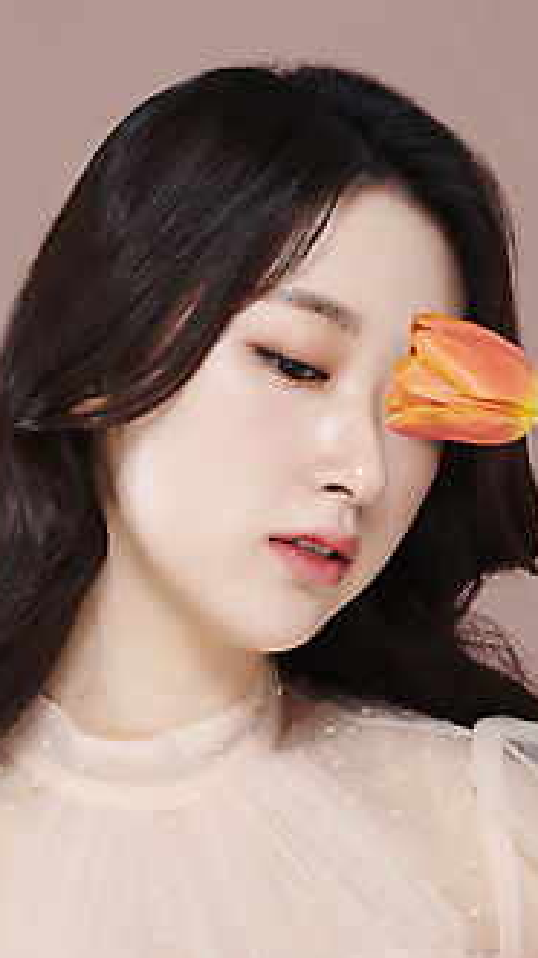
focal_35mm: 133
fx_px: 3376
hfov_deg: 9.1
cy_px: 556
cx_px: 308
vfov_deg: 16.1
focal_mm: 105
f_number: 11
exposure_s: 1/125
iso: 64
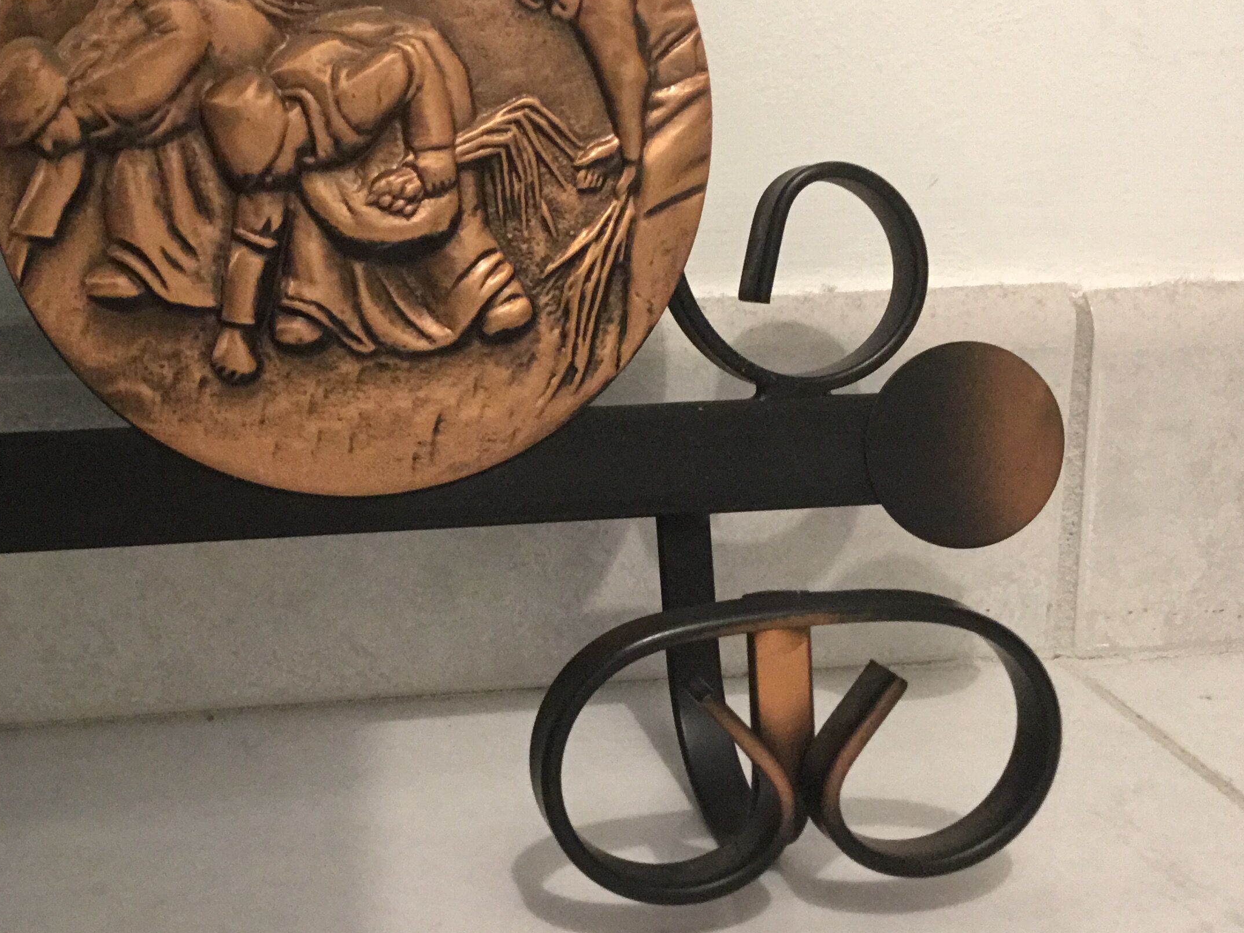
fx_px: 1689
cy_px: 399
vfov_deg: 30.8
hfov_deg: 40.1
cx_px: 444
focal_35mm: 47
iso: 200
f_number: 2.4
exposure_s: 1/17
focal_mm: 3.3
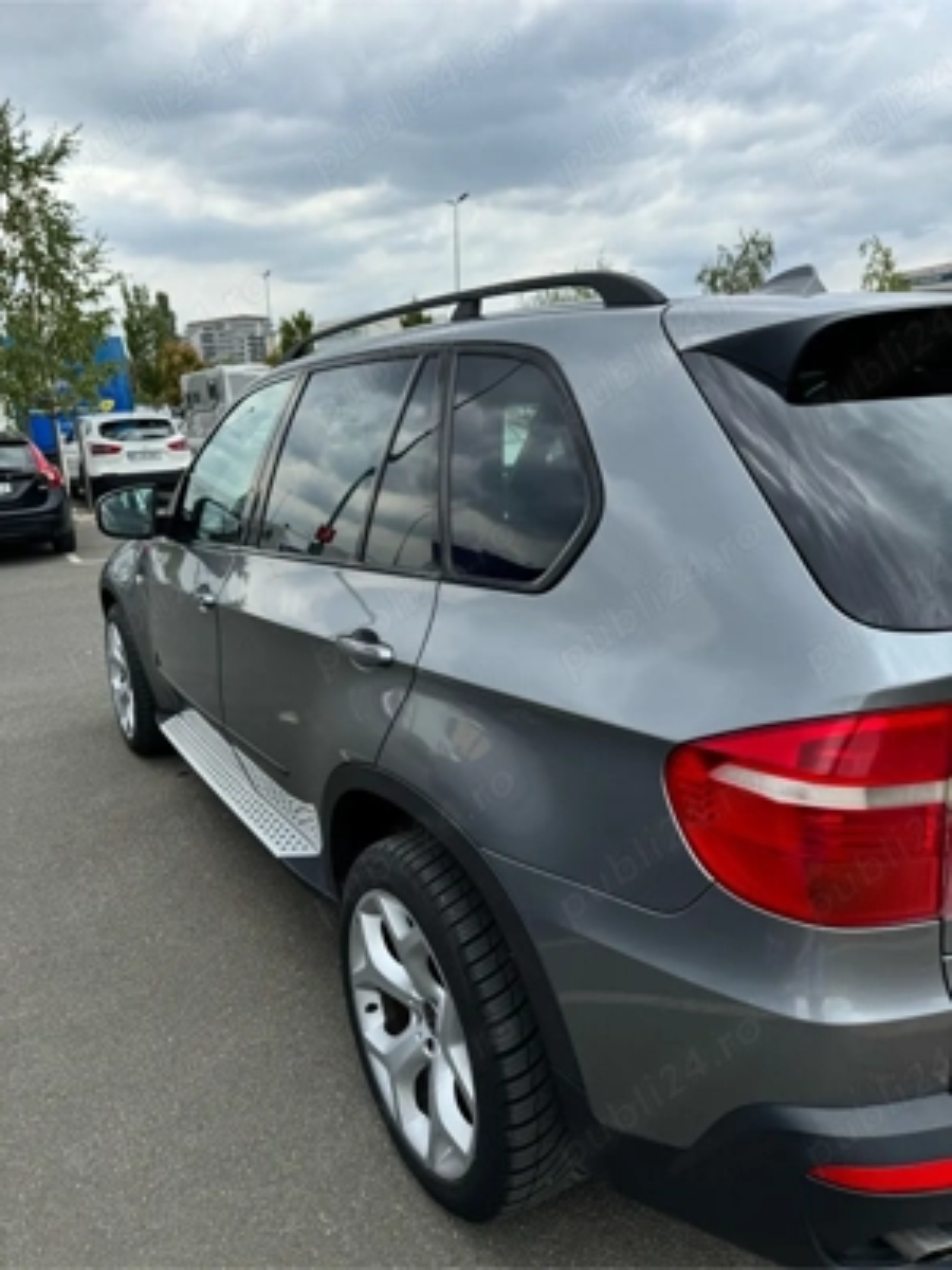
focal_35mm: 24
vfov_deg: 71.6
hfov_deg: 56.8
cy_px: 635
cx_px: 476
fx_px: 880
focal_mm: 6.76
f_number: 1.78
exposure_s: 1/2415
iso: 80
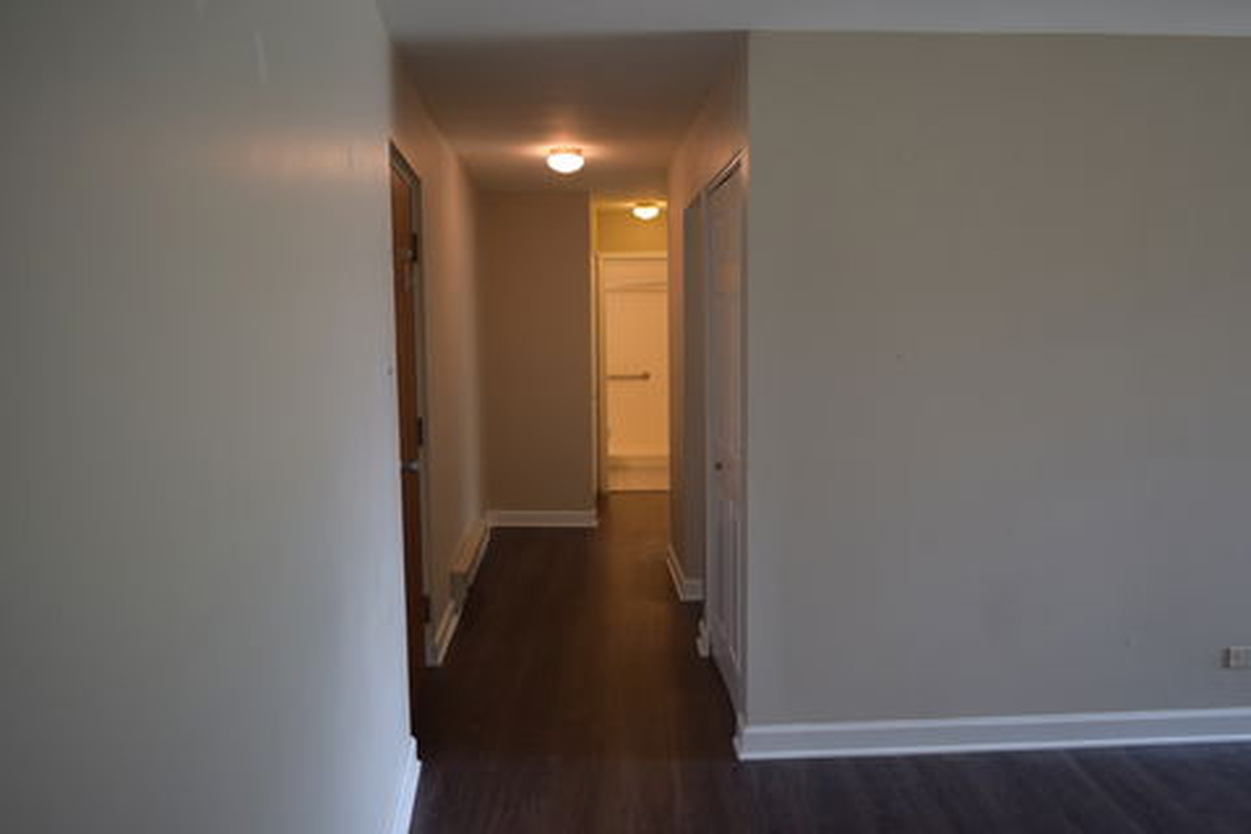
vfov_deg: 47.9
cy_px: 417
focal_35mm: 27
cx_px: 626
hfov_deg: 67.4
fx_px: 938
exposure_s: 1/80
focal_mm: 18
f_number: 3.5
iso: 400
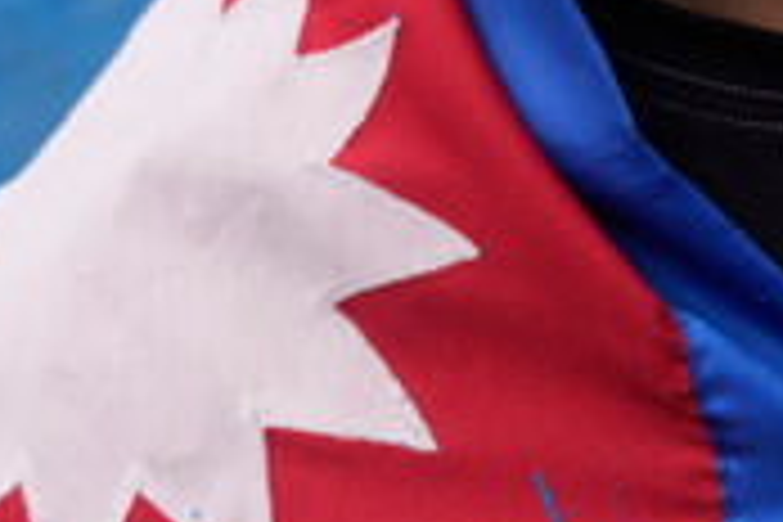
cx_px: 472
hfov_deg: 21.7
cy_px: 97
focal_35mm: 94
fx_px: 2044
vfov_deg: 14.5
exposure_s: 1/2000
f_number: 4
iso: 320
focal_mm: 32
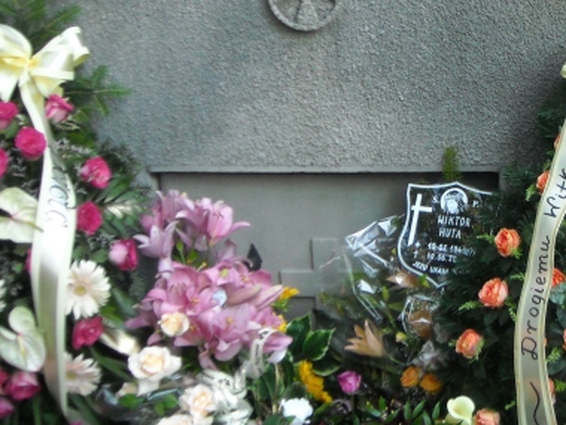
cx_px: 430
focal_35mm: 59
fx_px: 965
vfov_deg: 24.7
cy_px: 157
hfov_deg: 32.0
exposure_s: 1/184
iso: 295
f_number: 2.8
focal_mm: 5.7
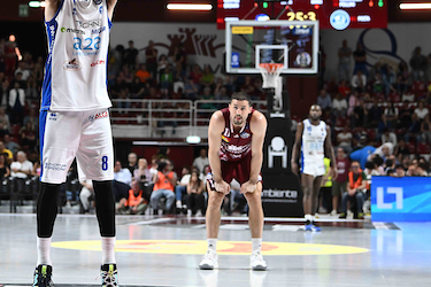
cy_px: 75
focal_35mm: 112
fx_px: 1341
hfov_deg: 18.2
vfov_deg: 12.2
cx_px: 109
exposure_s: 1/1250
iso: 2500
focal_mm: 70
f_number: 3.5
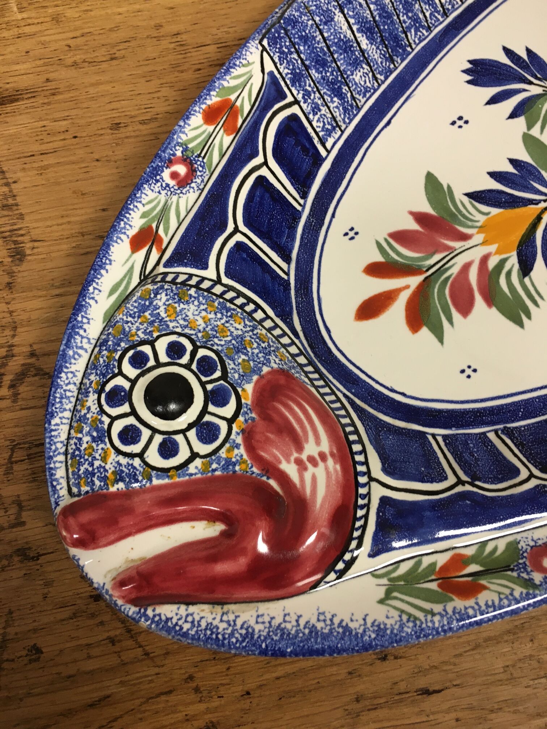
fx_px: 611
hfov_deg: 48.2
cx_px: 274
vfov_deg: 61.7
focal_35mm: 29
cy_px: 364
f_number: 2.2
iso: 100
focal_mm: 4.15
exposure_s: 1/33
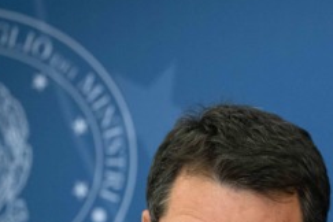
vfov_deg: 1.3
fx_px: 9739
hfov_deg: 2.0
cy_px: 239
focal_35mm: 1053
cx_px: 378
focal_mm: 400
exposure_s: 1/400
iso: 2500
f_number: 4
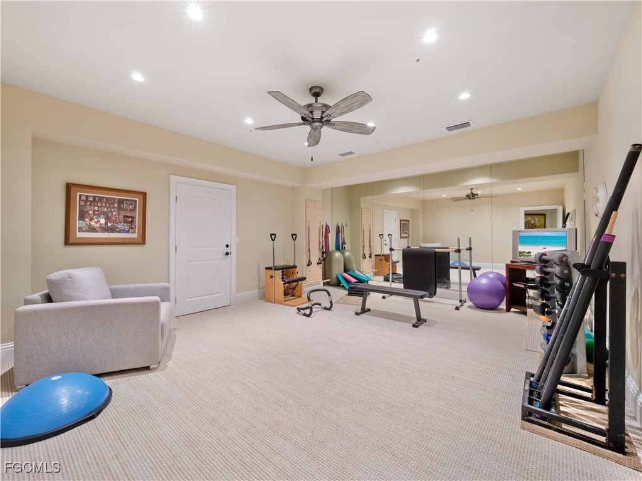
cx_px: 321
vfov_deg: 85.7
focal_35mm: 14
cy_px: 240
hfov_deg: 102.1
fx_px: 260
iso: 200
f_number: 7.1
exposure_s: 1/3
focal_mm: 7
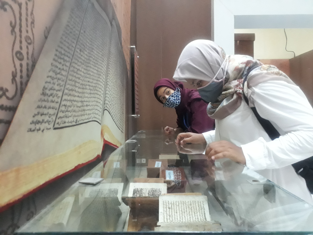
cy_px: 118
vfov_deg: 51.4
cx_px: 156
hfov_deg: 65.3
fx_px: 244
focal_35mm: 27
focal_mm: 3.6
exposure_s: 1/17
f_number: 1.9
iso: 640
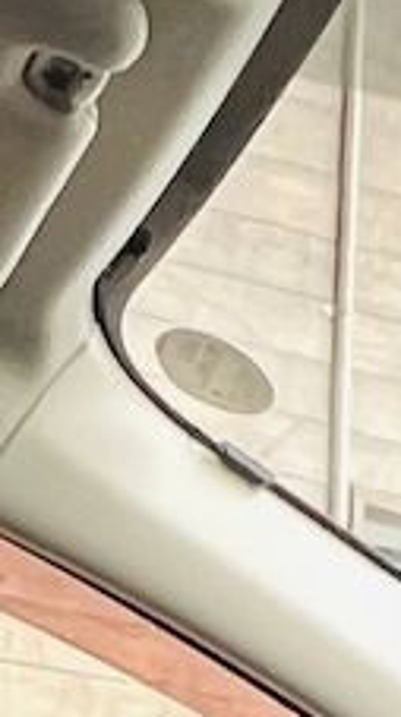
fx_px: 2562
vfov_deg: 11.2
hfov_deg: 8.9
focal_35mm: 135
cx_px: 152
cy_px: 2037
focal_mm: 1.57
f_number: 1.8
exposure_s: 1/77
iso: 250
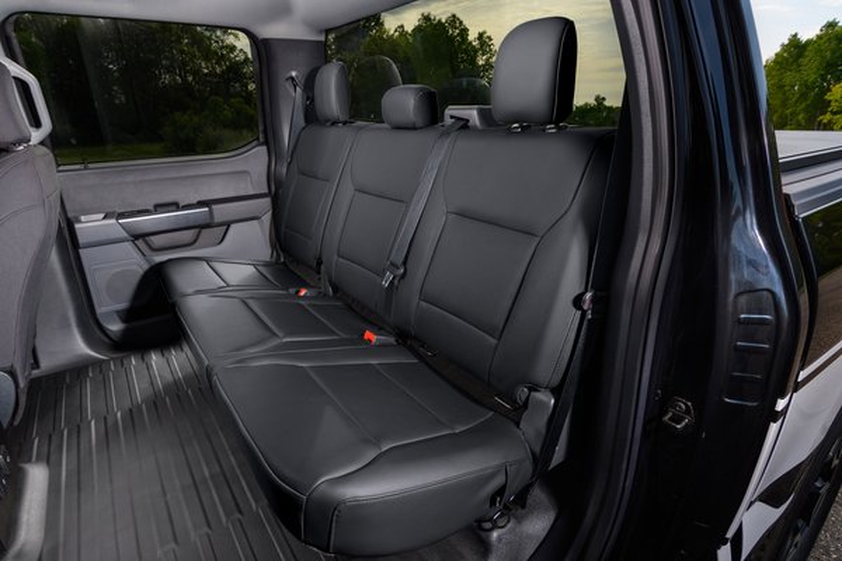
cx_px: 421
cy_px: 280
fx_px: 456
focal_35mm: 20
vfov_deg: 63.2
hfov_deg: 85.4
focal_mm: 13
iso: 200
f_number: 6.3
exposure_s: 1/200
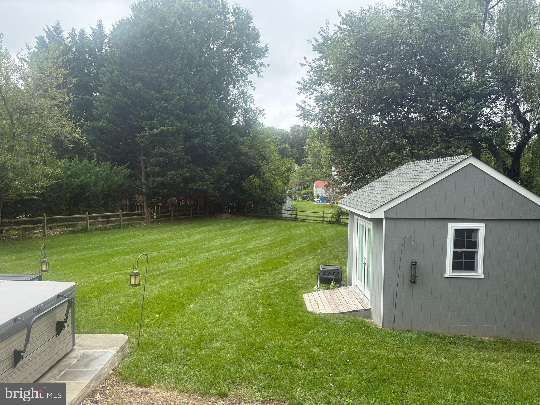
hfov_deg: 71.6
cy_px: 202
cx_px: 270
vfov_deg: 56.8
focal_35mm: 24
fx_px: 374
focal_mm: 6.76
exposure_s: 1/1464
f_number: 1.78
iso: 100
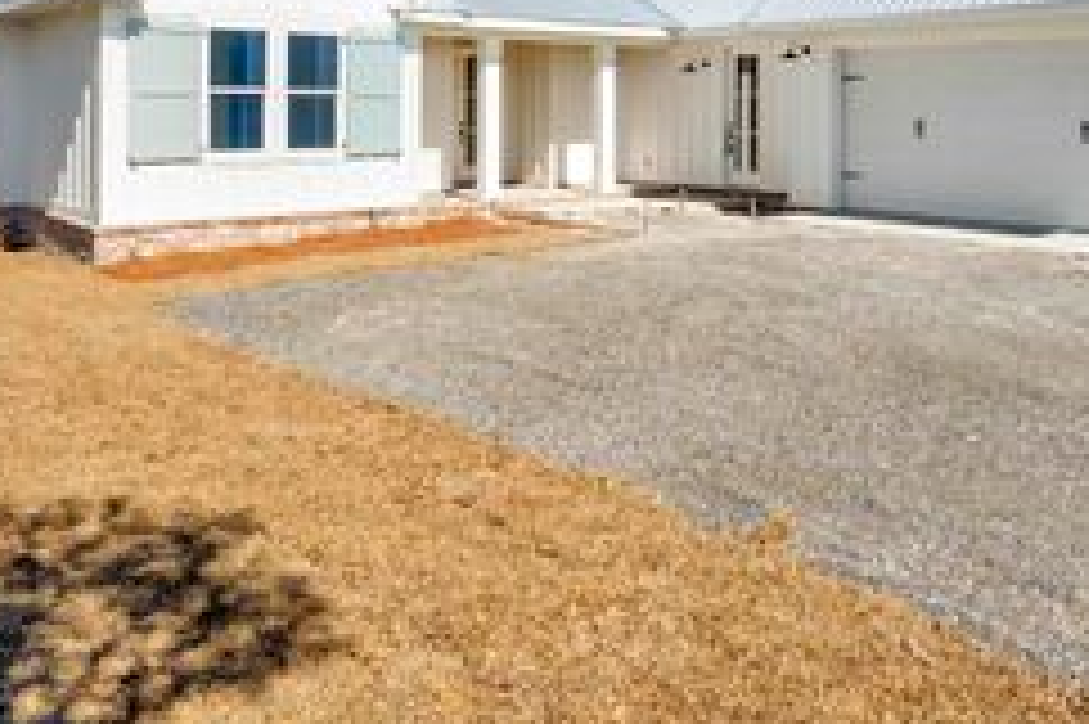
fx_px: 1029
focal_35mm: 34
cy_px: 106
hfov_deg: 54.0
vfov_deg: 36.9
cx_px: 774
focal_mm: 16.5
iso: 500
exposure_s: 1/800
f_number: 11
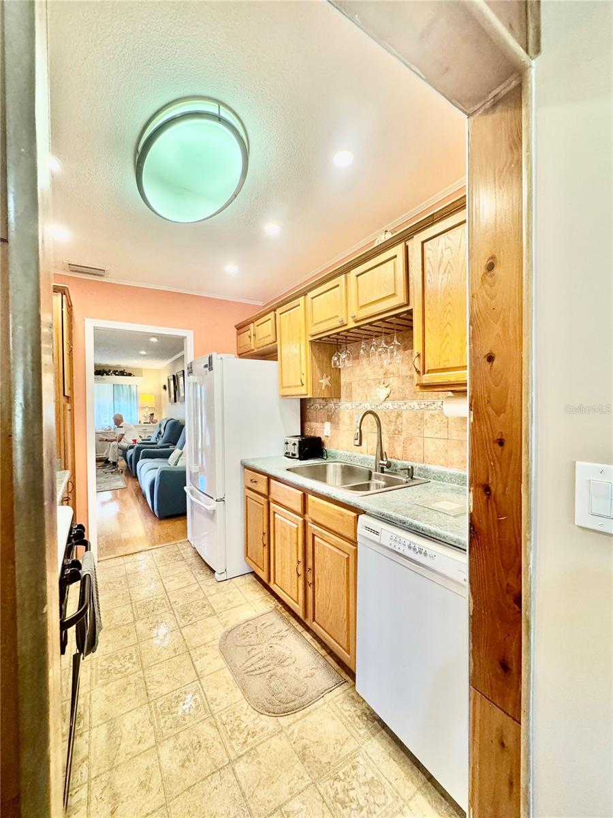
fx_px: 331
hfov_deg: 85.7
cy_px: 409
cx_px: 306
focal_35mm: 14
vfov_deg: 102.1
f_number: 2.2
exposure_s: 1/120
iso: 320
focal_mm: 2.22
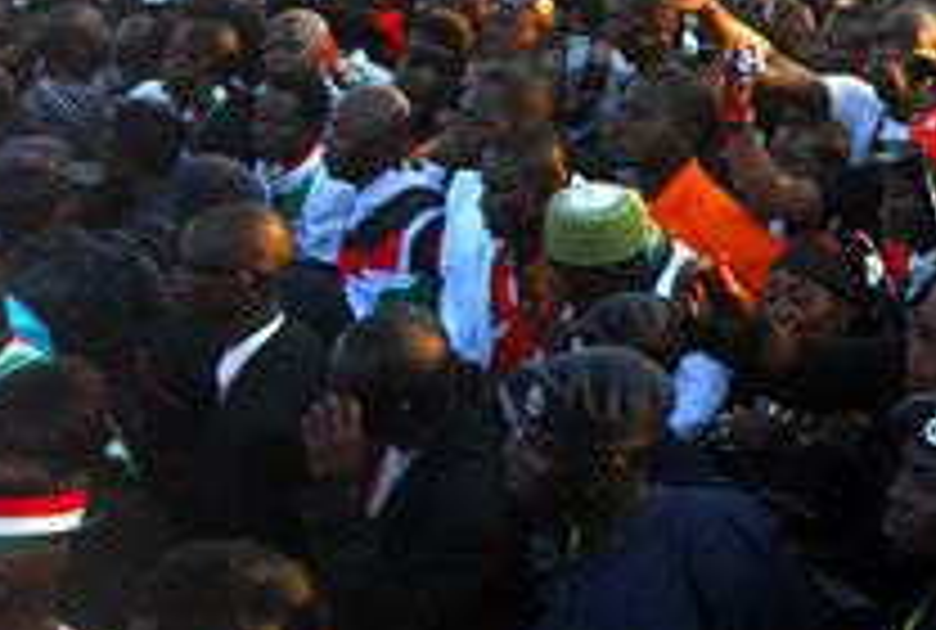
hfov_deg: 28.1
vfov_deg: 20.6
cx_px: 1030
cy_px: 50
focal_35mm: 65
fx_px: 1695
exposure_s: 1/100
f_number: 4
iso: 100
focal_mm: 18
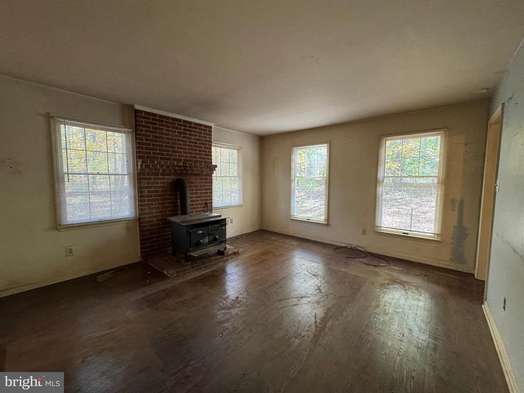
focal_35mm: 14
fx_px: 212
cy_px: 196
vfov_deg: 85.7
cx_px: 262
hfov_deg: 102.1
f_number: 2.2
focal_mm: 2.22
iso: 400
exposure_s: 1/60
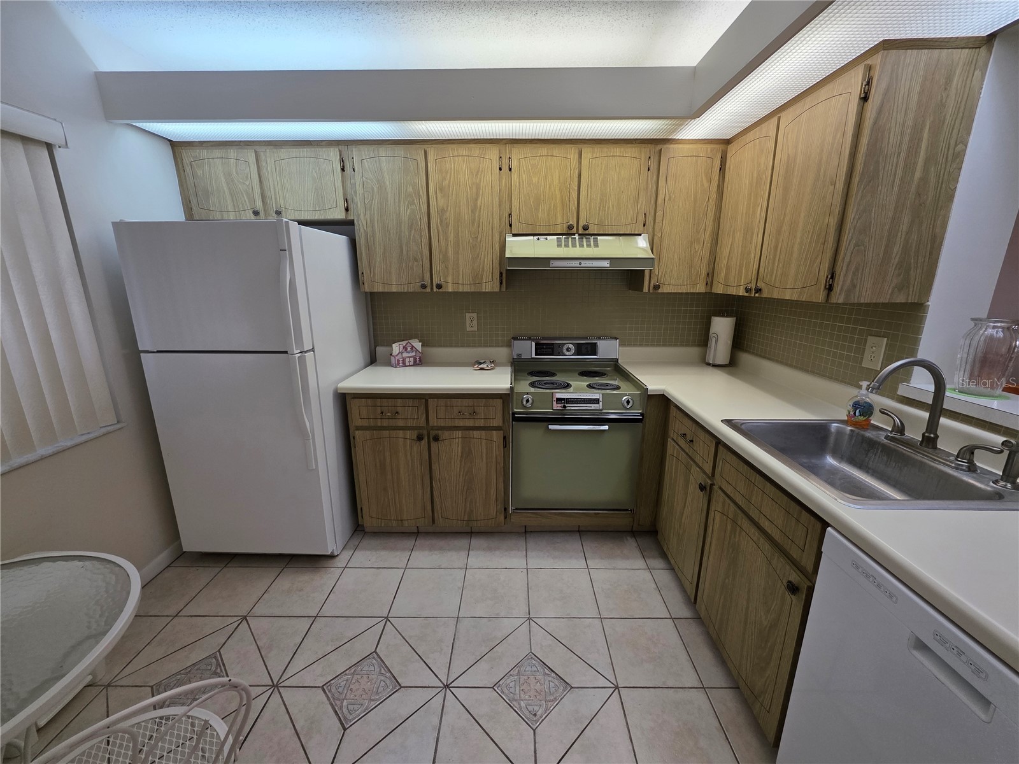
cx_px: 510
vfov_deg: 89.9
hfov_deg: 106.2
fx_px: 383
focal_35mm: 13
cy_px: 382
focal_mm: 2.2
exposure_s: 1/120
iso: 125
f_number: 1.9
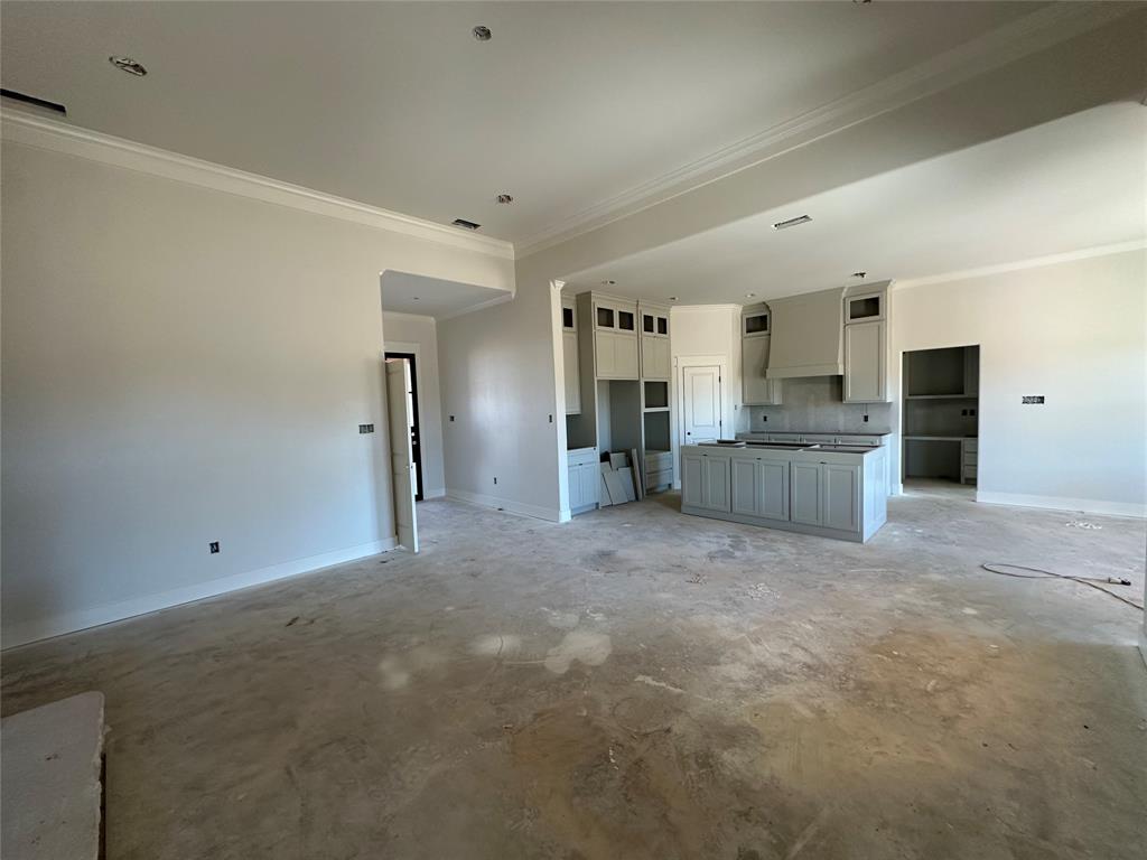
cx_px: 574
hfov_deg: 102.1
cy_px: 430
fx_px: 464
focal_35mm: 14
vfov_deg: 85.7
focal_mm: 2.22
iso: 160
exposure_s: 1/99
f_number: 2.2
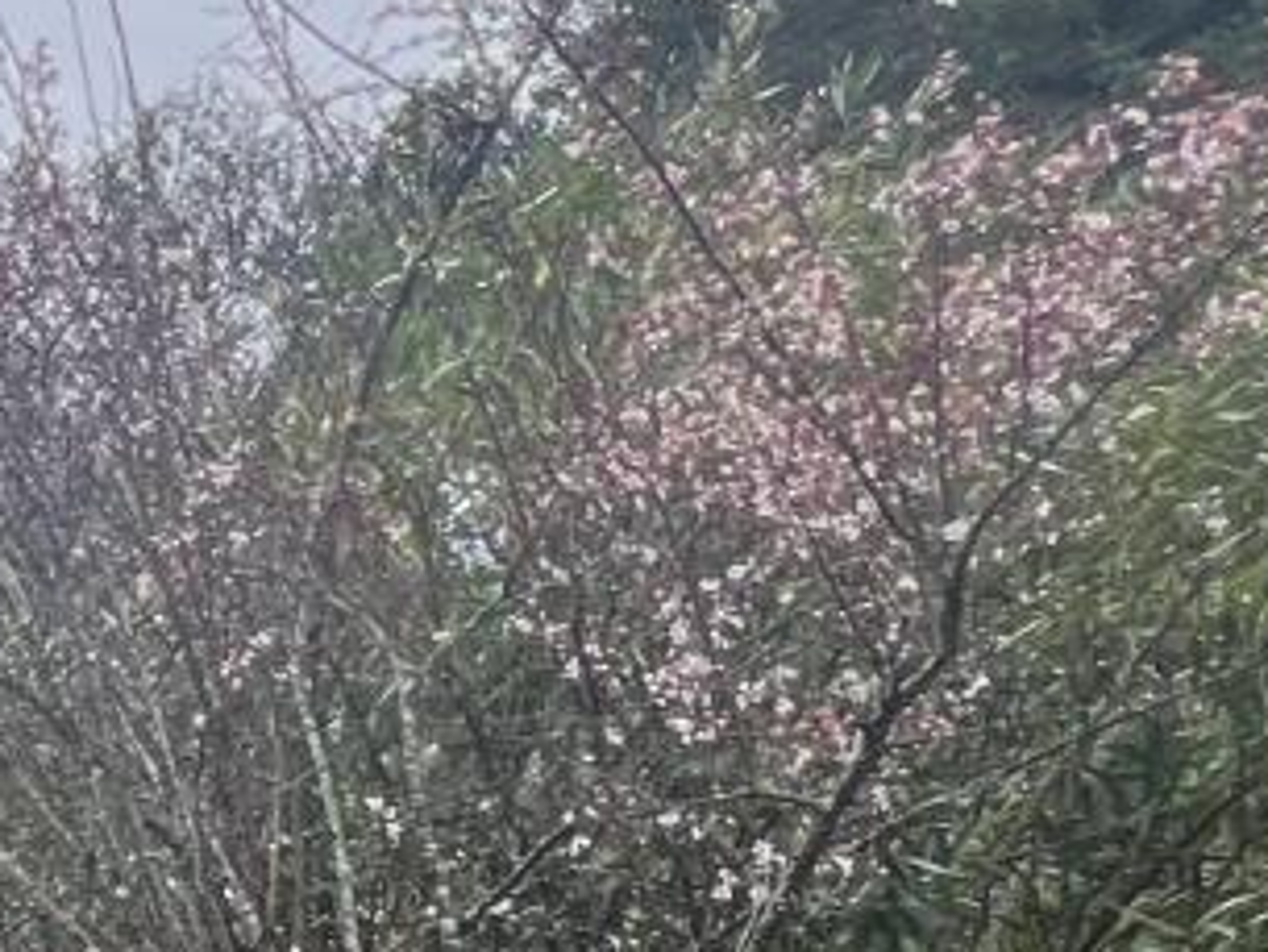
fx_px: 2345
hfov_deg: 17.8
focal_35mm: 64
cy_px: 1453
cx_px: -1405
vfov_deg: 19.7
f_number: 1.8
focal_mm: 1.57
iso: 32
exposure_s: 1/132
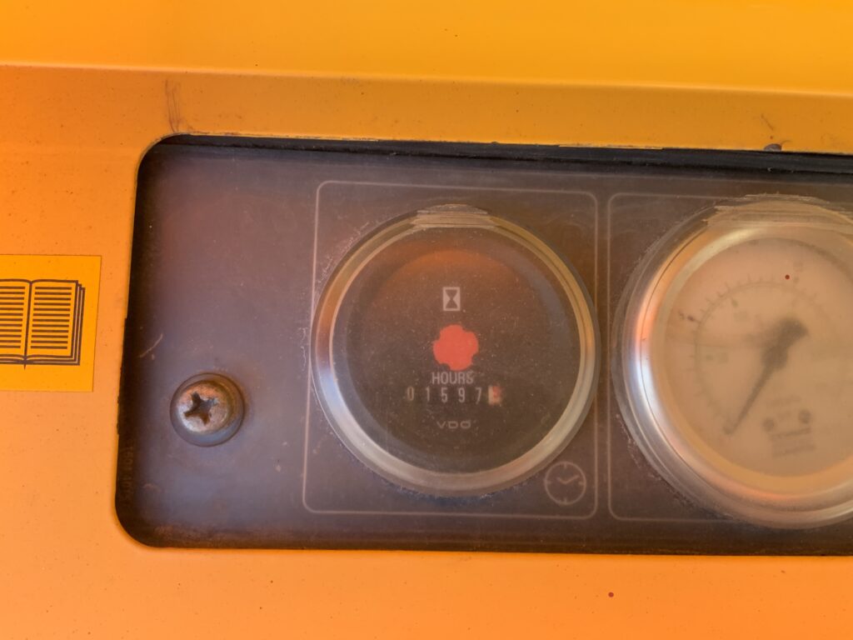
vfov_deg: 48.2
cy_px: 320
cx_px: 426
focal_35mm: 29
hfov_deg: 61.7
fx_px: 715
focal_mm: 3
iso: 40
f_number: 1.8
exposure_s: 1/122
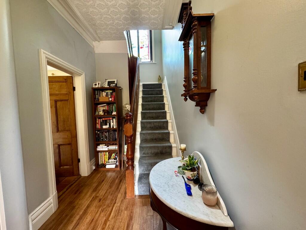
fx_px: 124
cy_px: 115
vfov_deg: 85.7
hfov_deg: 102.1
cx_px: 153
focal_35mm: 14
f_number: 2.2
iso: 640
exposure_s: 1/60
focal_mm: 2.22
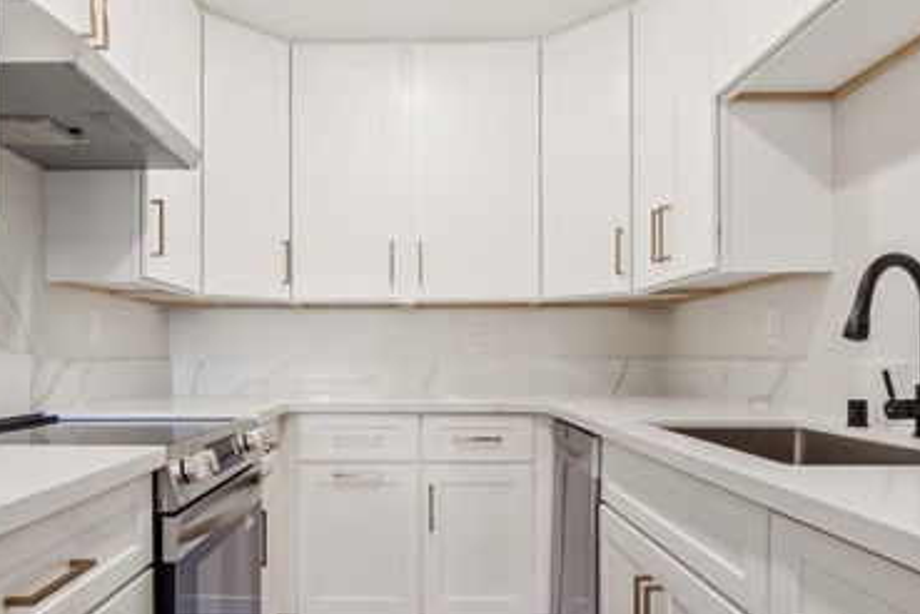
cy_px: 408
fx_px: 664
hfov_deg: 69.2
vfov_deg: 48.7
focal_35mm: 26
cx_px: 409
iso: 400
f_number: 8
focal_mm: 10
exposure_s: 1/30
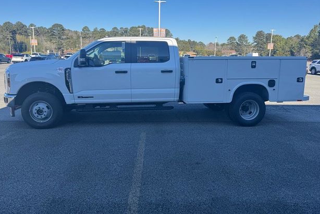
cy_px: 98
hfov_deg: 69.3
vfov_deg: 49.6
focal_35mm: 26
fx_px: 231
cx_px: 154
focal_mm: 6.76
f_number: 1.78
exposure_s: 1/2252
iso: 80
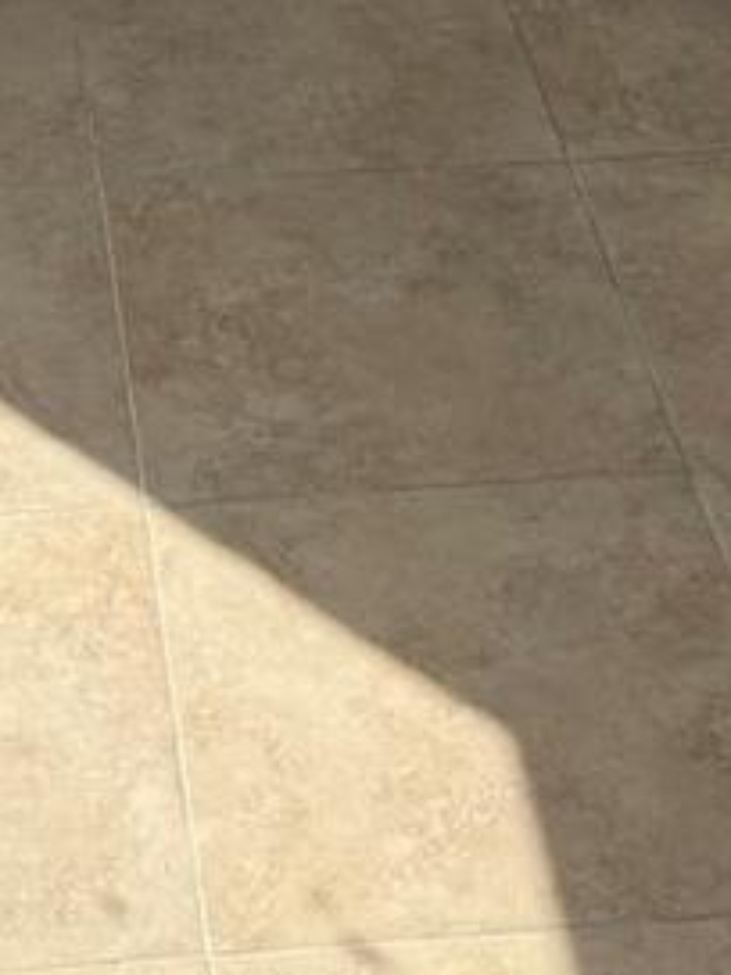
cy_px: -32
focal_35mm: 106
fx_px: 2985
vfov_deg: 18.0
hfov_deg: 13.9
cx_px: 229
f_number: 1.78
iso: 80
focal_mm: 6.76
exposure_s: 1/1949
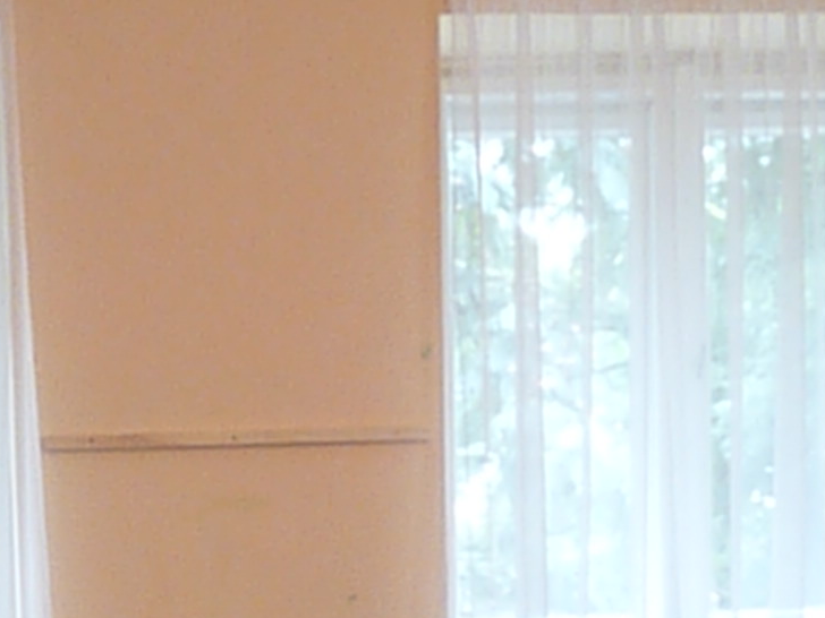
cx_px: 24
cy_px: 868
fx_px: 1811
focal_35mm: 76
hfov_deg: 24.6
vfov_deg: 17.8
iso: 800
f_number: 2.8
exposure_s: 1/50
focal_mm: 4.8
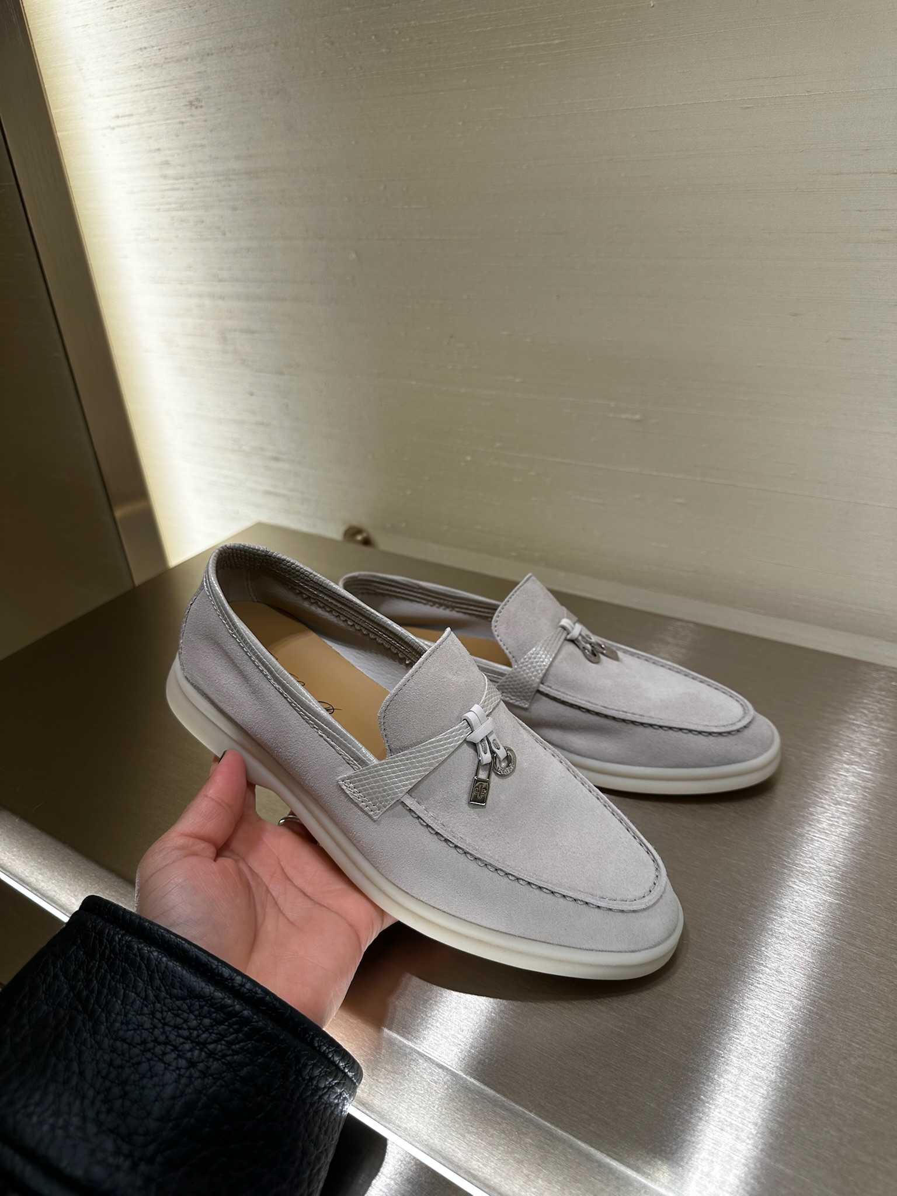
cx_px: 448
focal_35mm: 24
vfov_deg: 71.6
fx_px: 829
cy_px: 598
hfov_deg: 56.8
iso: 80
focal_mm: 6.86
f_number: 1.78
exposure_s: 1/762
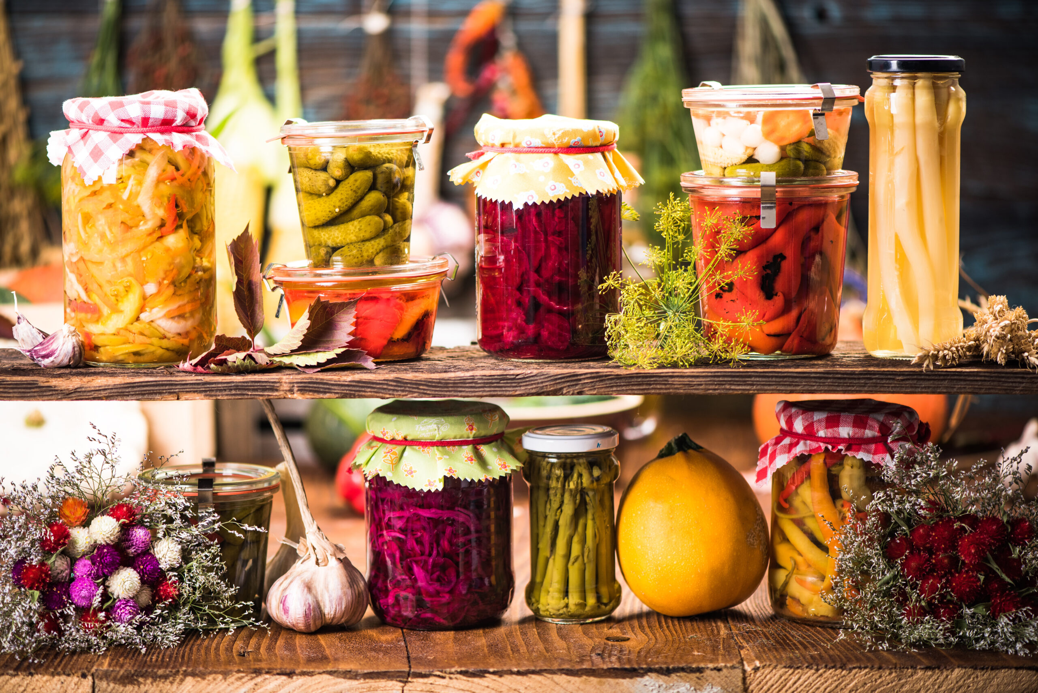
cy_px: 346
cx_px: 519
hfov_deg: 19.4
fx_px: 3029
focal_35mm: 105
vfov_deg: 13.1
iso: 200
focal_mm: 105
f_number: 9
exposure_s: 1/125
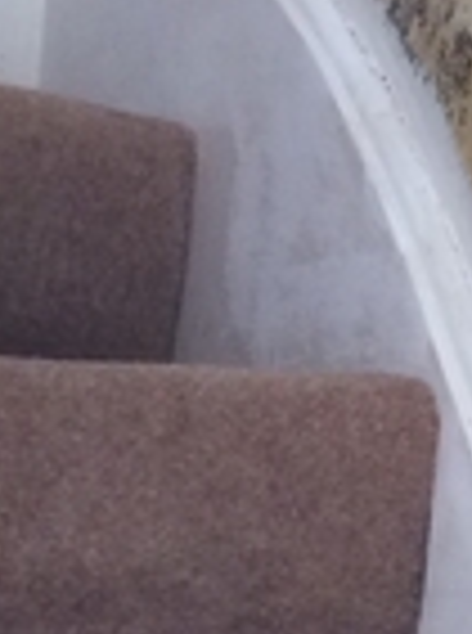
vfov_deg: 11.9
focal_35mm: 165
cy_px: -13
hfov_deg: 8.0
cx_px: 1308
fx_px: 3013
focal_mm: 4.15
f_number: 2.2
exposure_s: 1/30
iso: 100
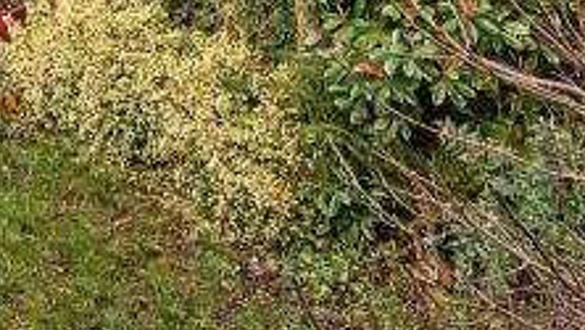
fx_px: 1350
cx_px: -235
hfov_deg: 21.4
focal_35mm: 87
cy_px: -367
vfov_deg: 12.1
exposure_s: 1/200
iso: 400
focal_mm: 18
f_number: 8
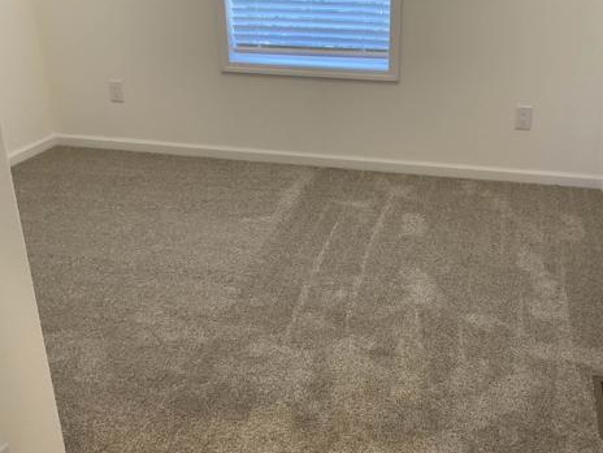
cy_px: 202
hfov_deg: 46.4
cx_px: 374
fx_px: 697
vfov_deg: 35.9
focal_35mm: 40
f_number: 1.8
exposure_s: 1/60
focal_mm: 3
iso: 80
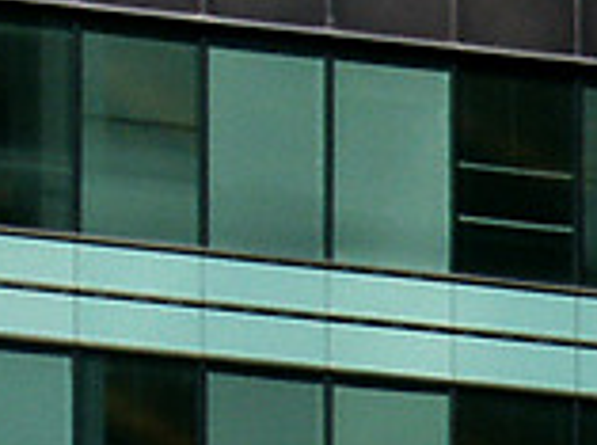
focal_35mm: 799
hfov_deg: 2.5
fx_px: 13748
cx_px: -897
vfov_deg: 1.8
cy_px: -610
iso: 64
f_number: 8
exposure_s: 1/180
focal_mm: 28.23
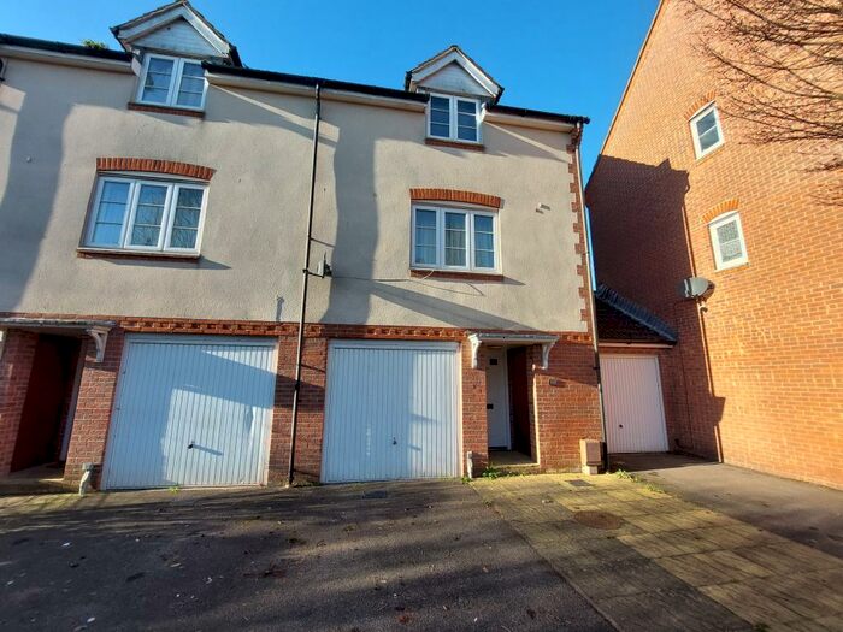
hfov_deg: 106.2
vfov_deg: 89.9
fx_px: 317
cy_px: 316
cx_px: 422
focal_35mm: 13
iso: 50
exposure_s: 1/598
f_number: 2.2
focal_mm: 1.74
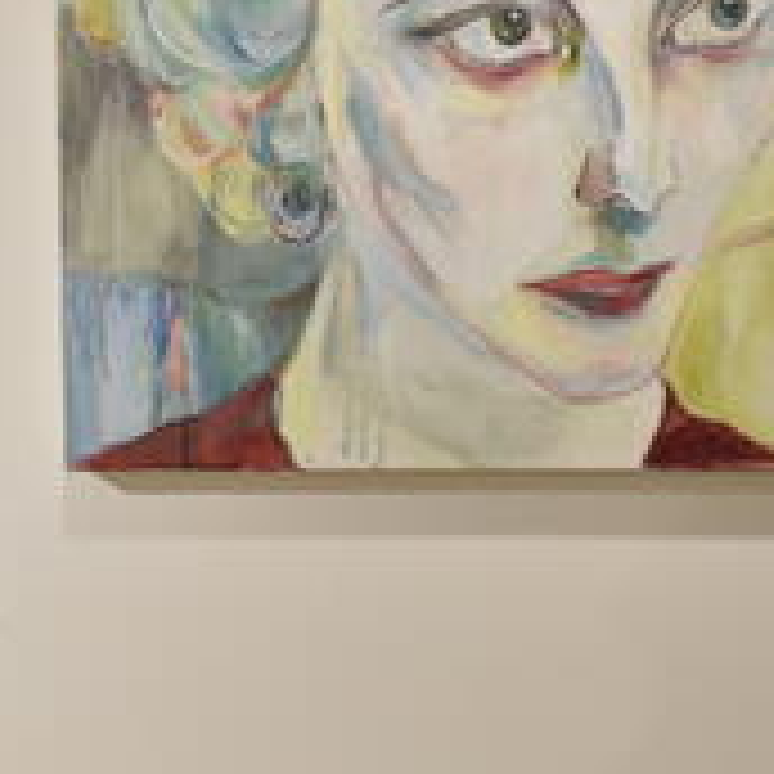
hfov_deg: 10.4
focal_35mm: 167
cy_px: 310
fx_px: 4225
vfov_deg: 10.5
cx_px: 778
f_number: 4.5
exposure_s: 1/160
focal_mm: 50
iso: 1600
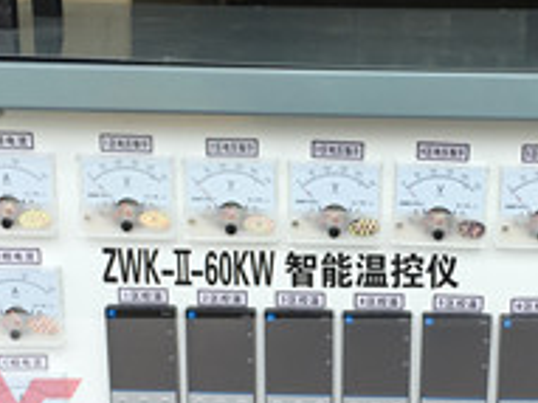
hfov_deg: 25.4
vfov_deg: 19.2
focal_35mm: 76
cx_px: 389
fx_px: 1180
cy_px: 297
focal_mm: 4.15
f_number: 2.2
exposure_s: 1/927
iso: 25
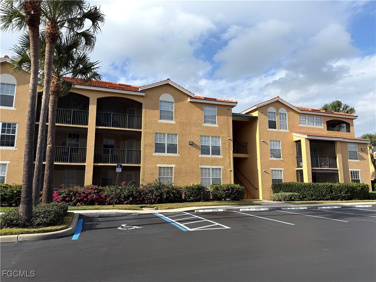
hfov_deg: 71.6
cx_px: 188
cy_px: 141
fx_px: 261
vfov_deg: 56.8
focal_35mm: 24
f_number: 1.78
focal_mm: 6.76
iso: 80
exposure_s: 1/4673
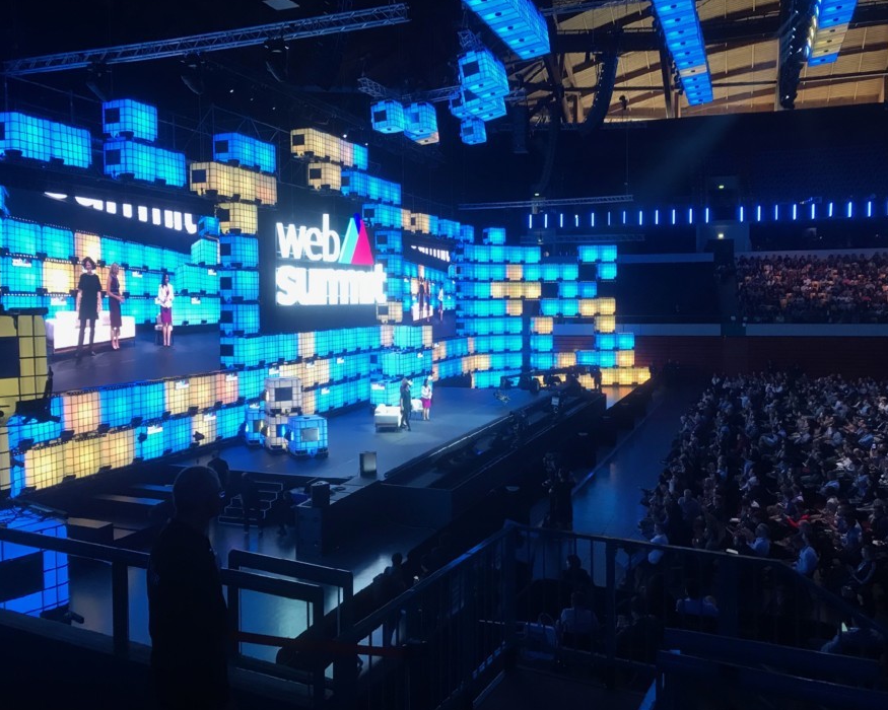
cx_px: 436
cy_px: 351
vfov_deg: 48.5
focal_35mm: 30
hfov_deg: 58.8
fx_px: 788
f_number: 1.8
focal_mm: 3.99
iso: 40
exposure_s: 1/17
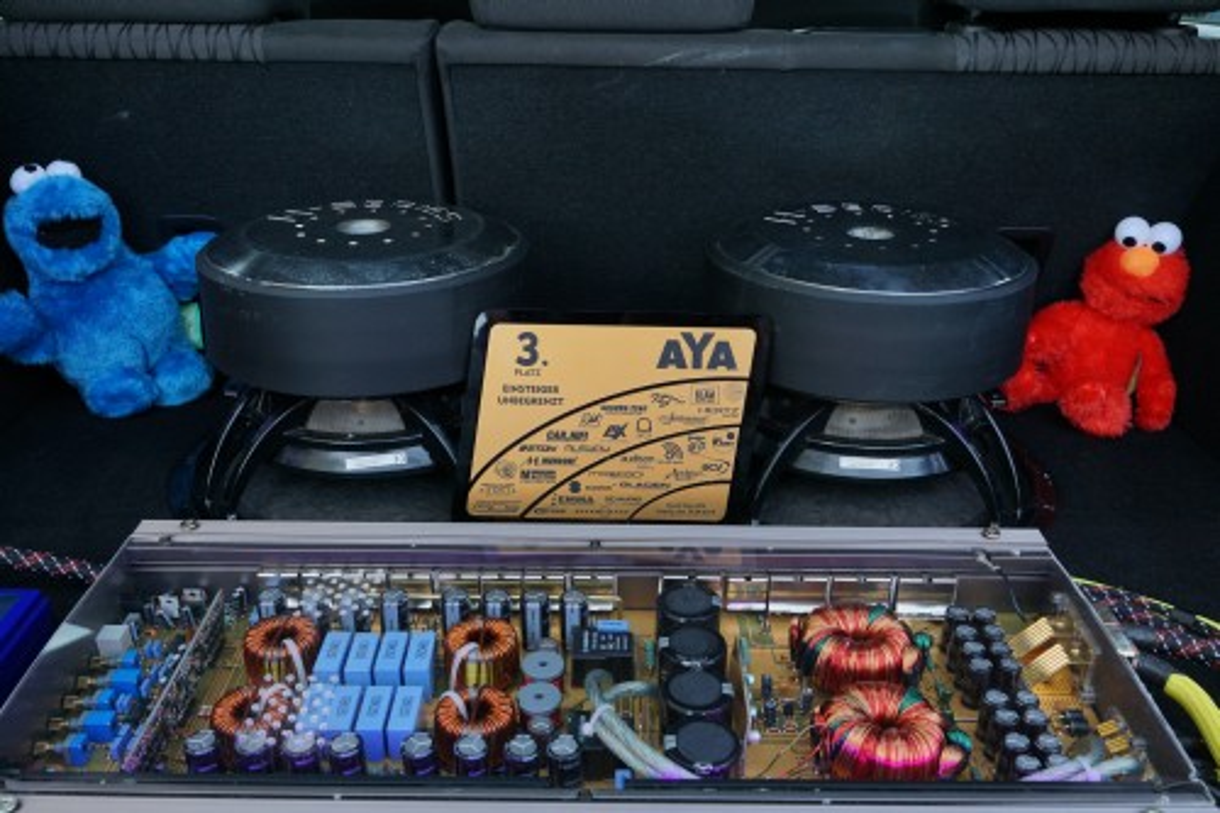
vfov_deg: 39.9
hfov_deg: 57.2
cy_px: 406
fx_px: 1118
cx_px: 610
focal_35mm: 33
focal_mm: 22
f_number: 8
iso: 200
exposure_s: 1/25
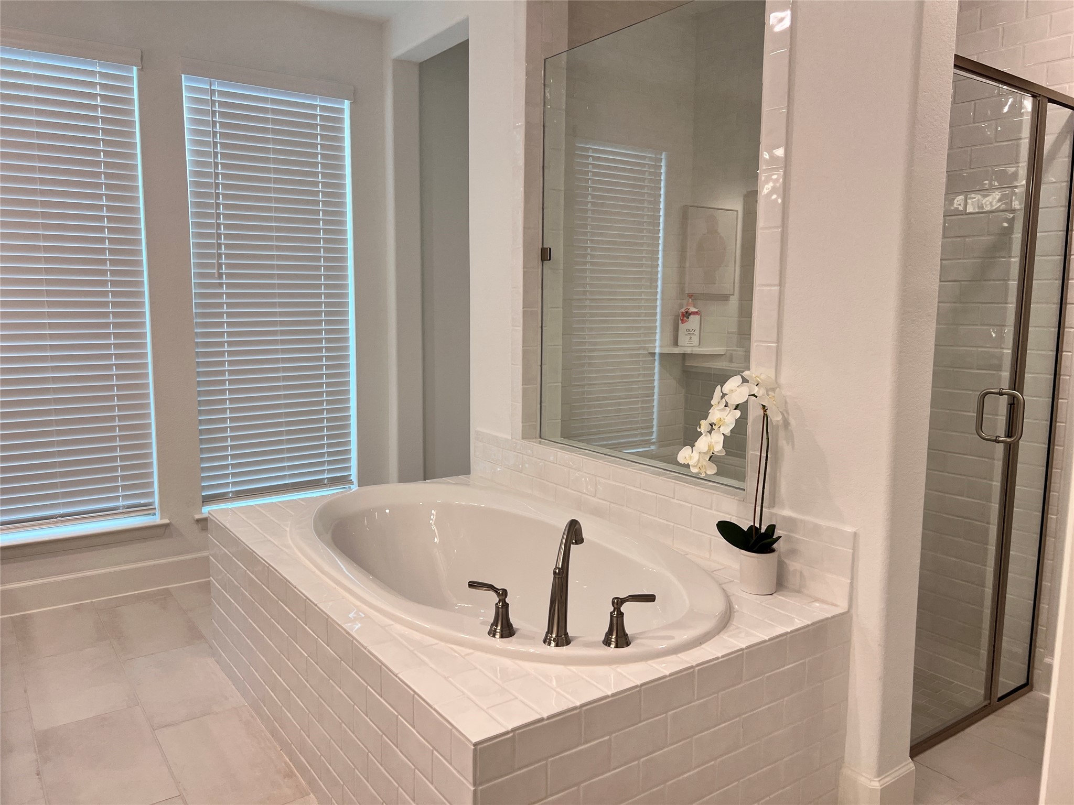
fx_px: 807
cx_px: 537
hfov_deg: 67.3
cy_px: 402
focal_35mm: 26
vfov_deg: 53.1
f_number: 1.5
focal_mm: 5.7
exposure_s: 1/120
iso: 64
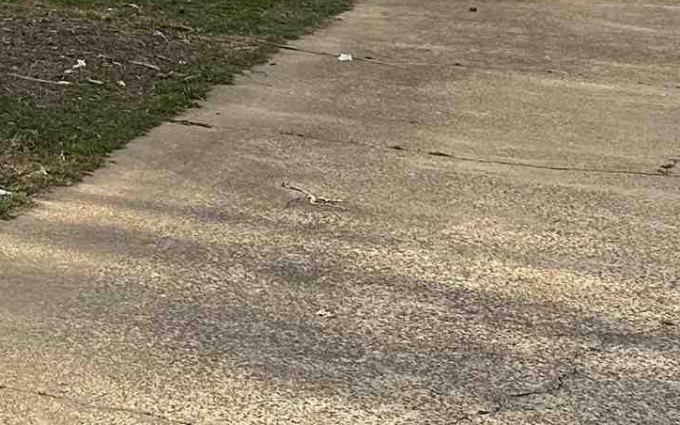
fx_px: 2001
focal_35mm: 108
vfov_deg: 10.9
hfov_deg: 15.6
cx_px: -657
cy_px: -447
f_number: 1.78
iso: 80
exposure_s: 1/2252
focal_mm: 6.86
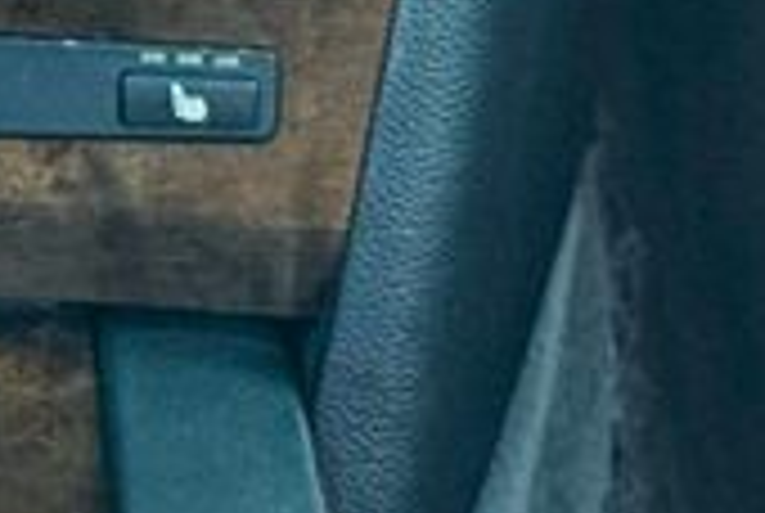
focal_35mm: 300
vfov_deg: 4.5
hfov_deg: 6.8
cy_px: -639
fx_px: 6386
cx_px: -338
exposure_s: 1/40
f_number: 1.78
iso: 320
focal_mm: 6.76
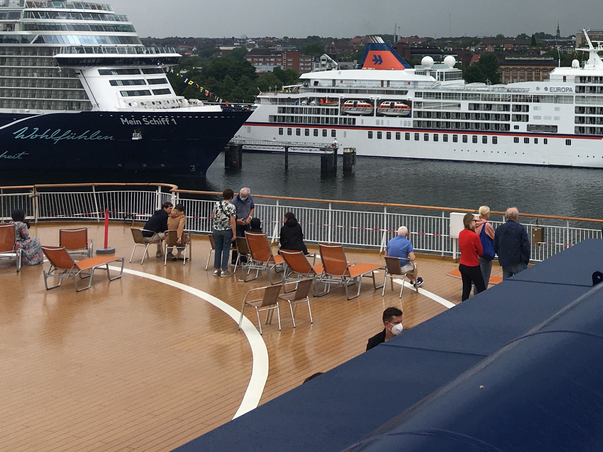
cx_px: 518
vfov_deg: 23.7
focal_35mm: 59
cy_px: 0
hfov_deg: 31.5
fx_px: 1028
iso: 25
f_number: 2.2
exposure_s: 1/1083
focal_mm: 4.15
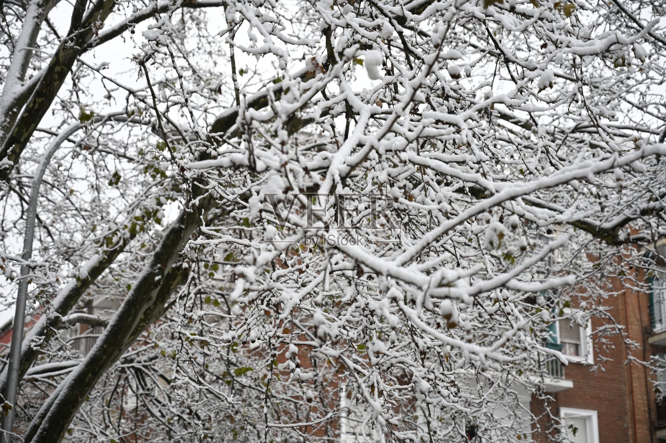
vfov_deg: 19.4
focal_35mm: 70
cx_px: 333
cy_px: 222
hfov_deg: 28.9
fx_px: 1294
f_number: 4
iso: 200
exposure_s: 1/250
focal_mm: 70
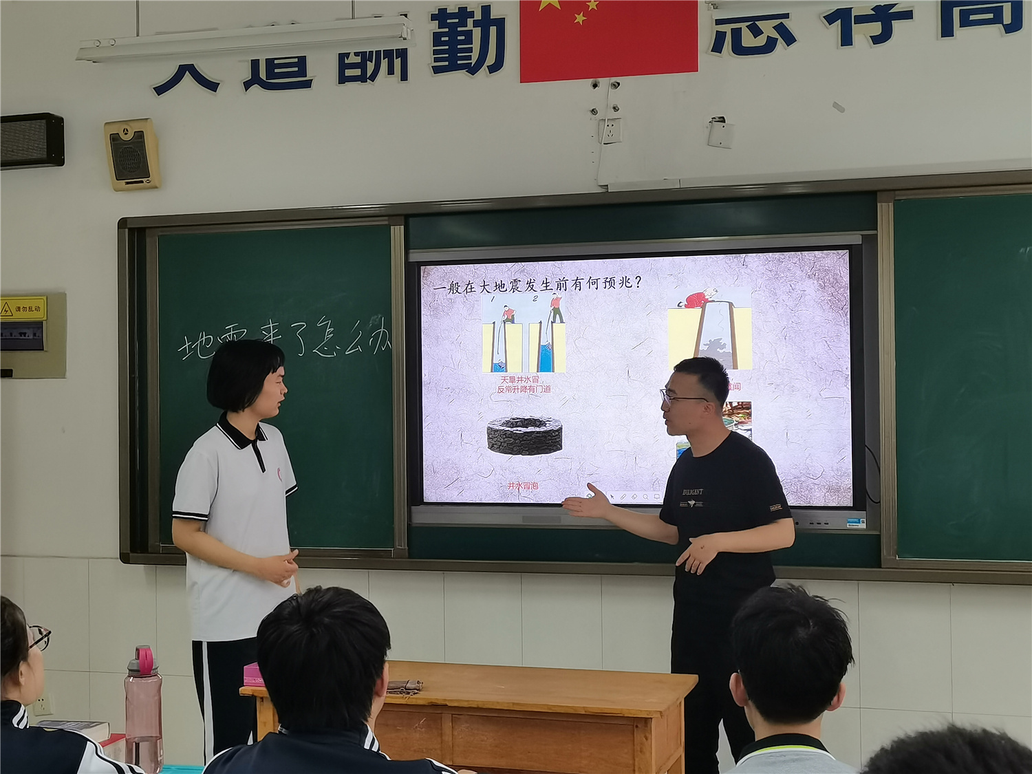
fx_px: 1461
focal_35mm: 49
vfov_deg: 29.7
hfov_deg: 38.9
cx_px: 516
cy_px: 387
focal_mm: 5.58
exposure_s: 1/100
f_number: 1.8
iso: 160
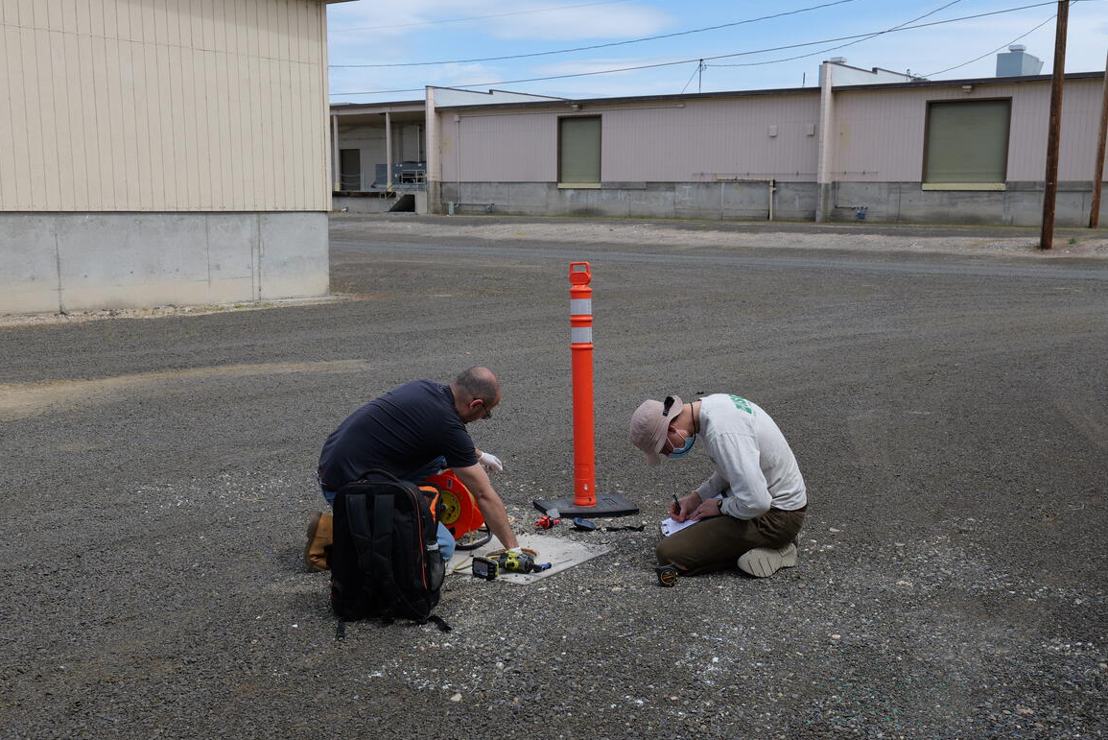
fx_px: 1139
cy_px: 383
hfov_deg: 51.8
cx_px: 606
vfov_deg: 36.0
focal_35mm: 37
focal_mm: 32
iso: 320
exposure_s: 1/800
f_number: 8
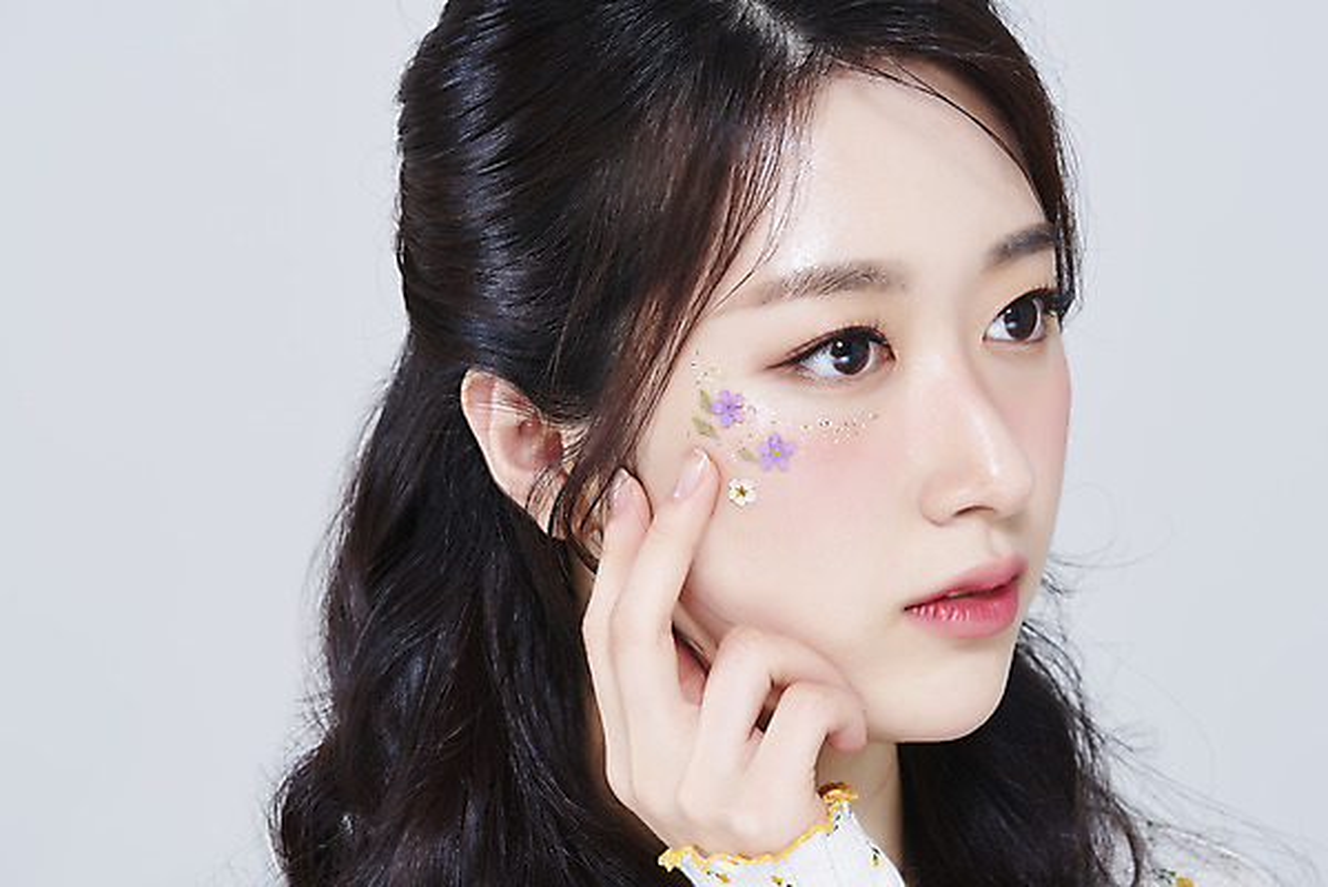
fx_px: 3875
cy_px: 444
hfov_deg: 19.4
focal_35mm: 105
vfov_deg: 13.1
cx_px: 664
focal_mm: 105
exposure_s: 1/125
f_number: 11
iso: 64
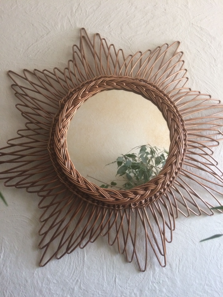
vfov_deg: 61.7
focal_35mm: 29
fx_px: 249
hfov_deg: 48.2
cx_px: 112
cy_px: 148
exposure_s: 1/33
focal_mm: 4.15
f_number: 2.2
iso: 200
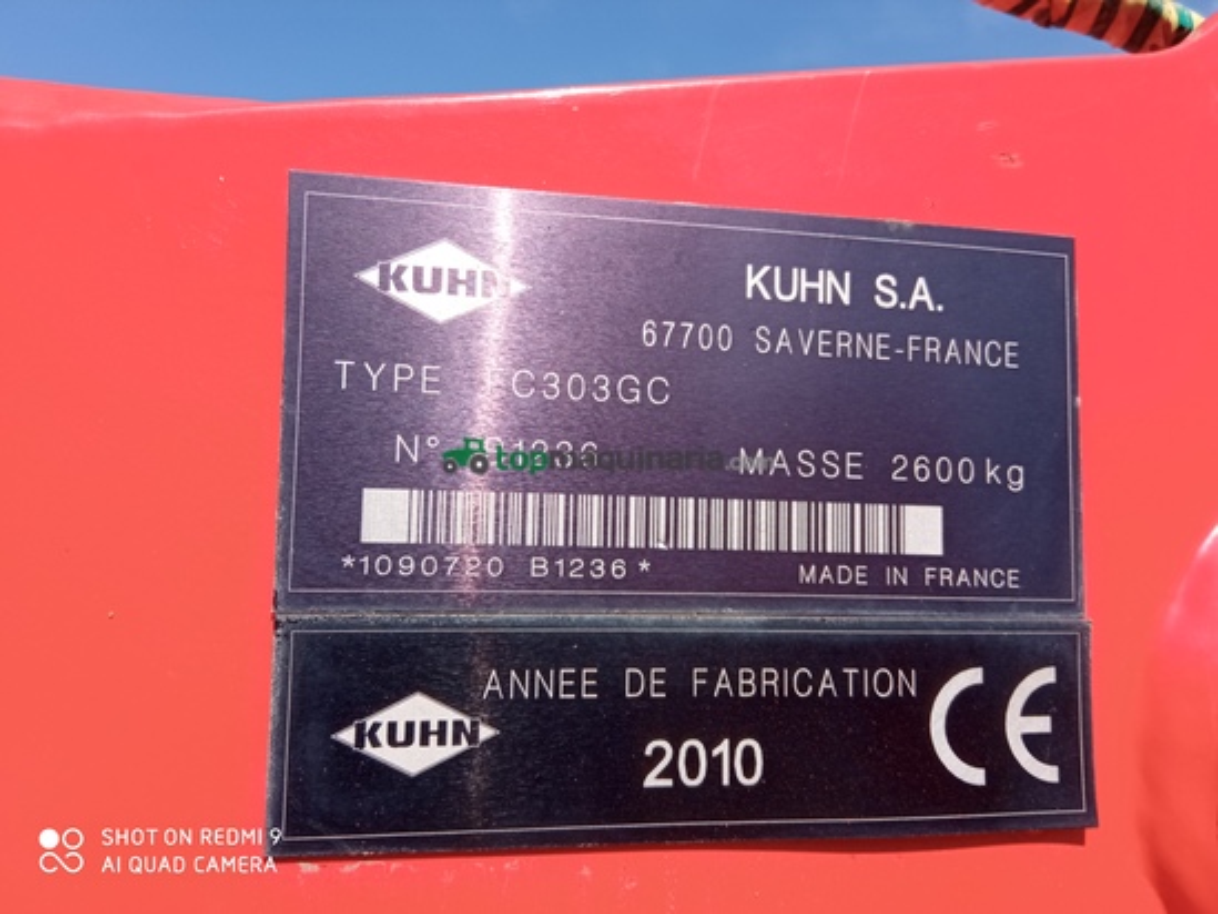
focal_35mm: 27
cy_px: 457
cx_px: 609
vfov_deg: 51.4
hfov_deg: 65.3
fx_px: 950
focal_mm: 3.79
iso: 112
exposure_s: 1/1046
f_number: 2.2
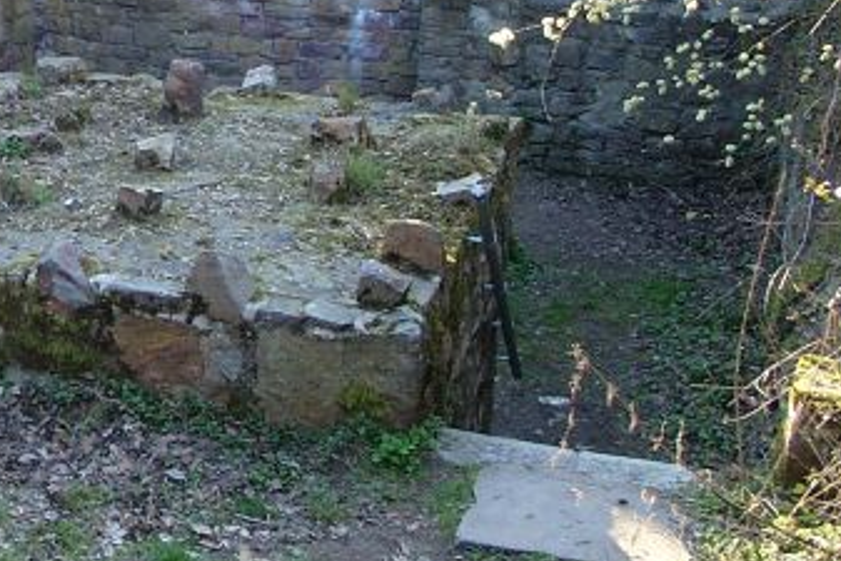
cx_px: 0
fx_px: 1963
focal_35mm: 84
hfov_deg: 23.2
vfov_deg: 15.9
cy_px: -7
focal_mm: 7.13
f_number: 2.8
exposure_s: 1/84.9
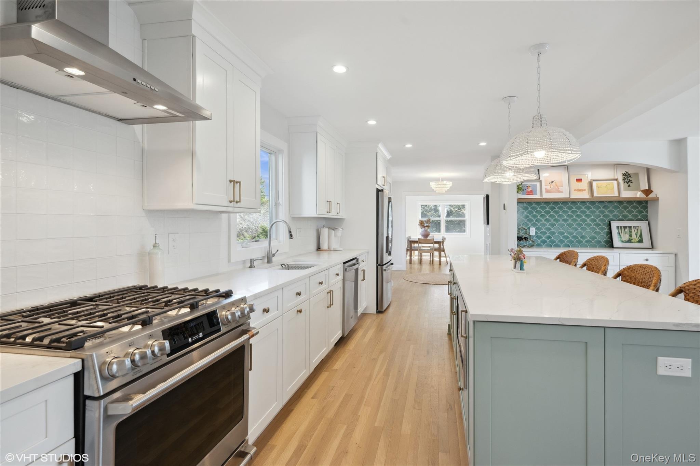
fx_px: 321
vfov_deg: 72.0
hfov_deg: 95.0
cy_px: 233
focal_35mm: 16
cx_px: 350
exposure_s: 1/30
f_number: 8
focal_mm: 16.5
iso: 400
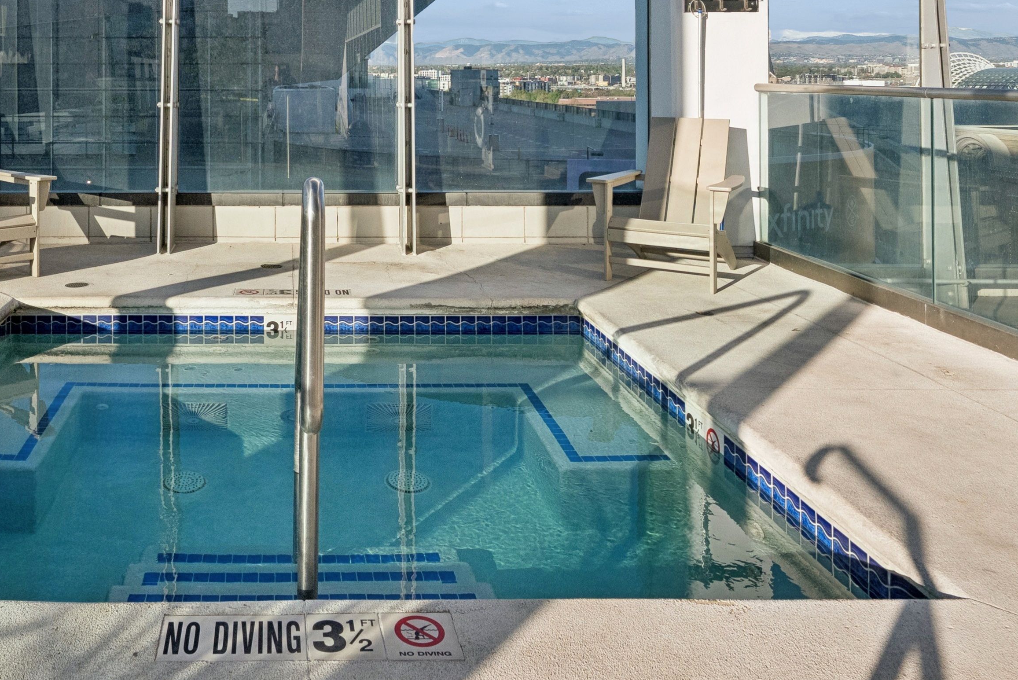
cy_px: 66
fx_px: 934
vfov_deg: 37.4
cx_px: 273
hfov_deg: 54.9
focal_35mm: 33
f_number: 9
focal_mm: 18
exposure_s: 1/1600
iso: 800
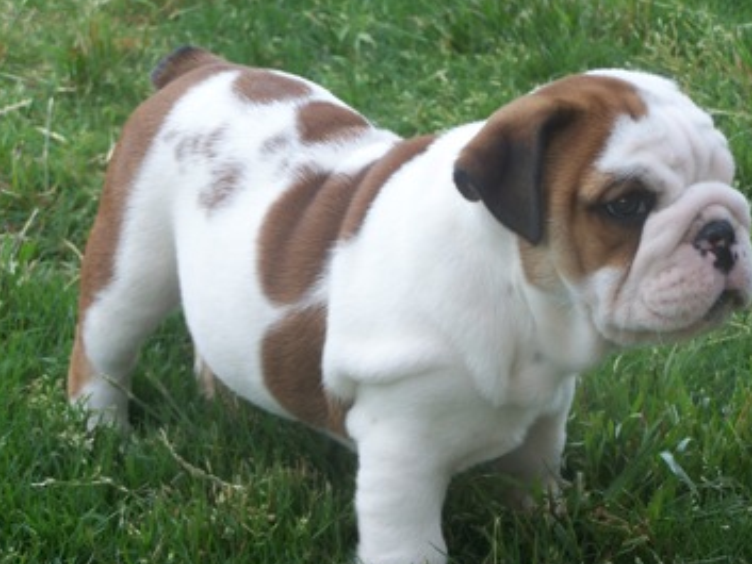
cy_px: 298
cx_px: 400
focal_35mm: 119
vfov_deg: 12.5
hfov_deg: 16.5
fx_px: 2586
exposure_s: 1/250
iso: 80
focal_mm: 17.5
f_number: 3.2
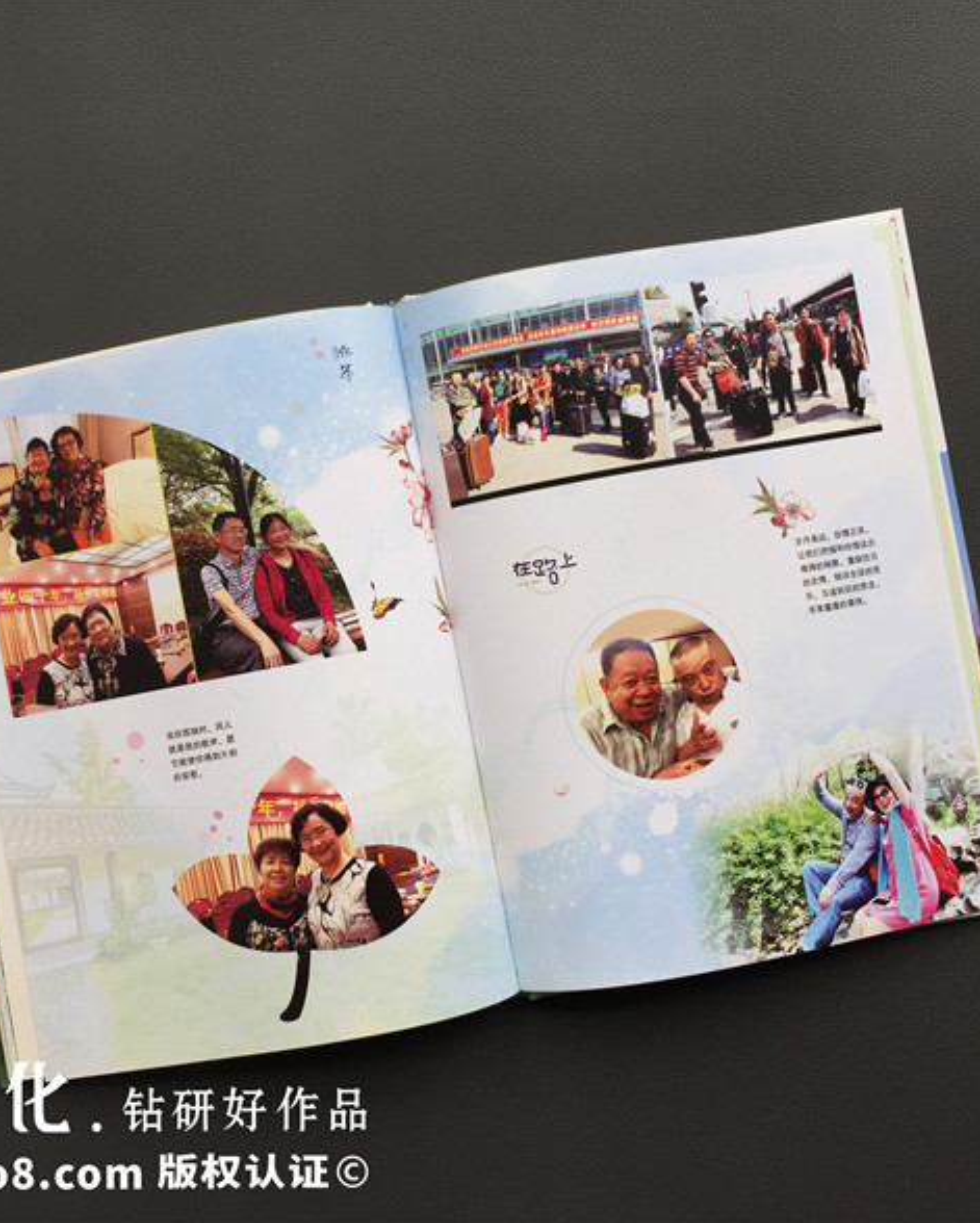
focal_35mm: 38
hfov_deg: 38.9
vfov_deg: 47.9
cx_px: 360
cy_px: 609
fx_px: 1377
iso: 32
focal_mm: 4.15
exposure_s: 1/126
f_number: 2.2
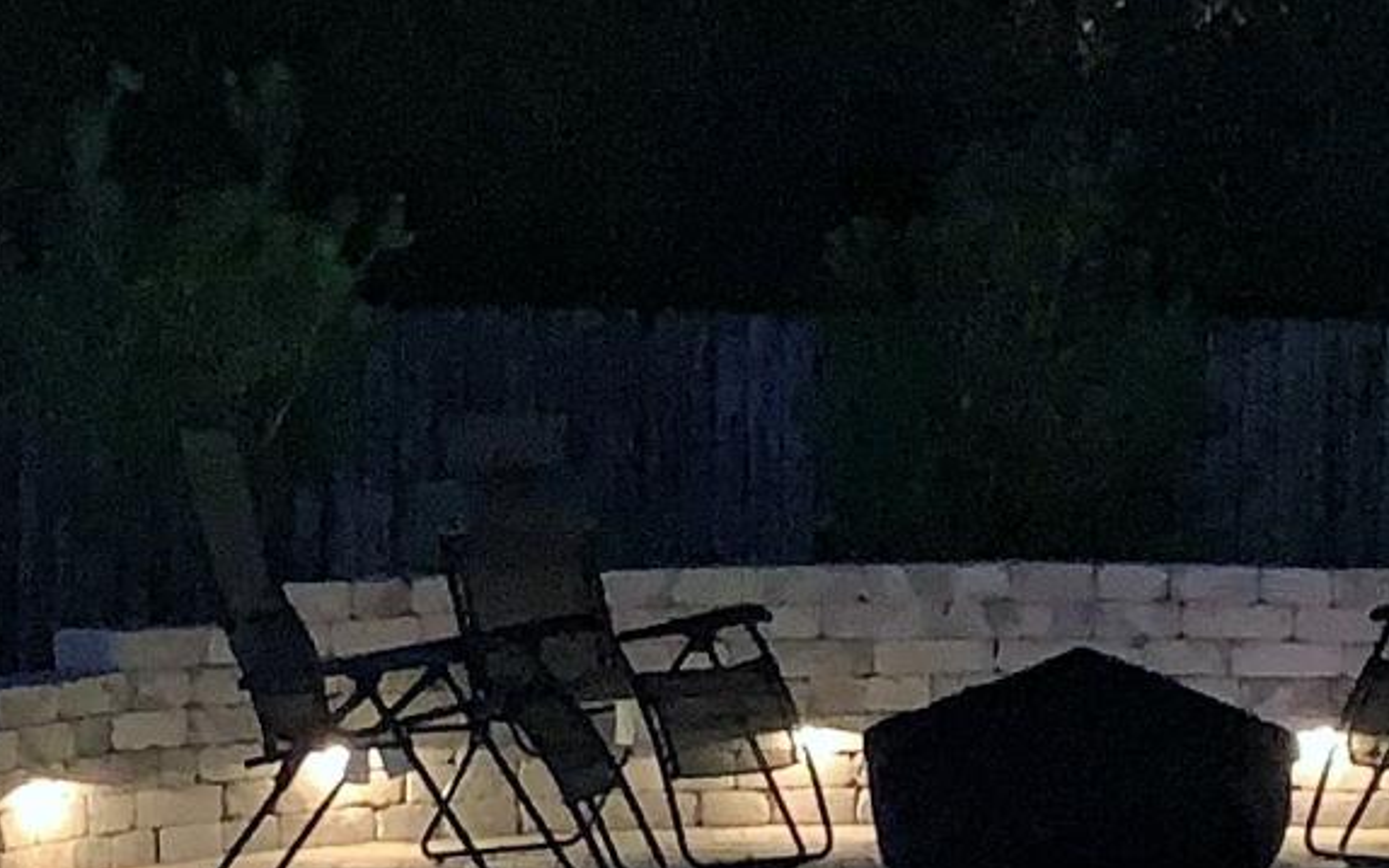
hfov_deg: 14.5
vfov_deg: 9.1
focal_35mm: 144
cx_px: 477
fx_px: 5452
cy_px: 469
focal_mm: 4.25
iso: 500
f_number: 1.8
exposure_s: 1/4
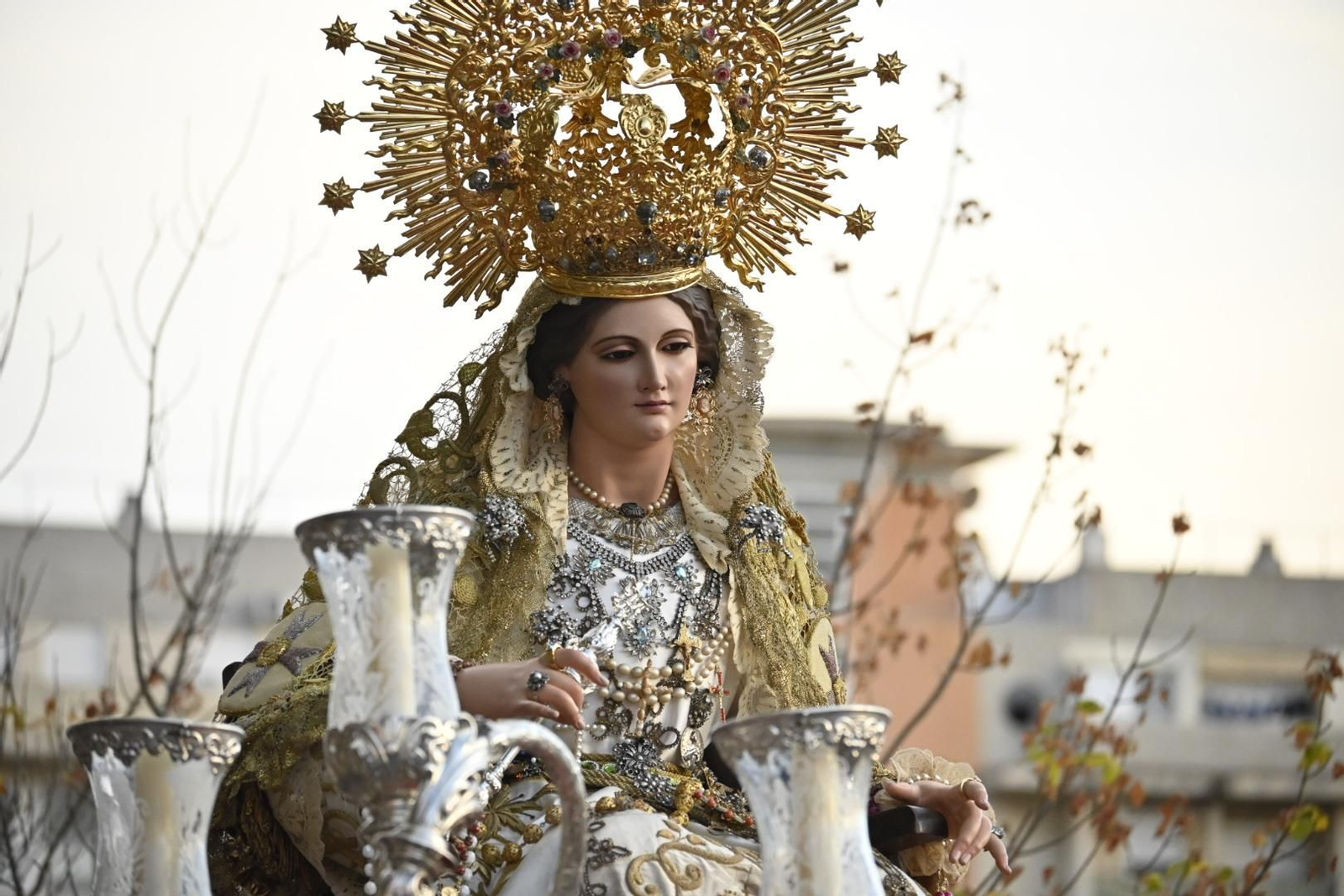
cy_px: 448
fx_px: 8400
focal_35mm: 225
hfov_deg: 9.1
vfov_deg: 6.1
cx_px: 672
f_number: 5.6
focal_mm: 150
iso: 1600
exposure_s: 1/320
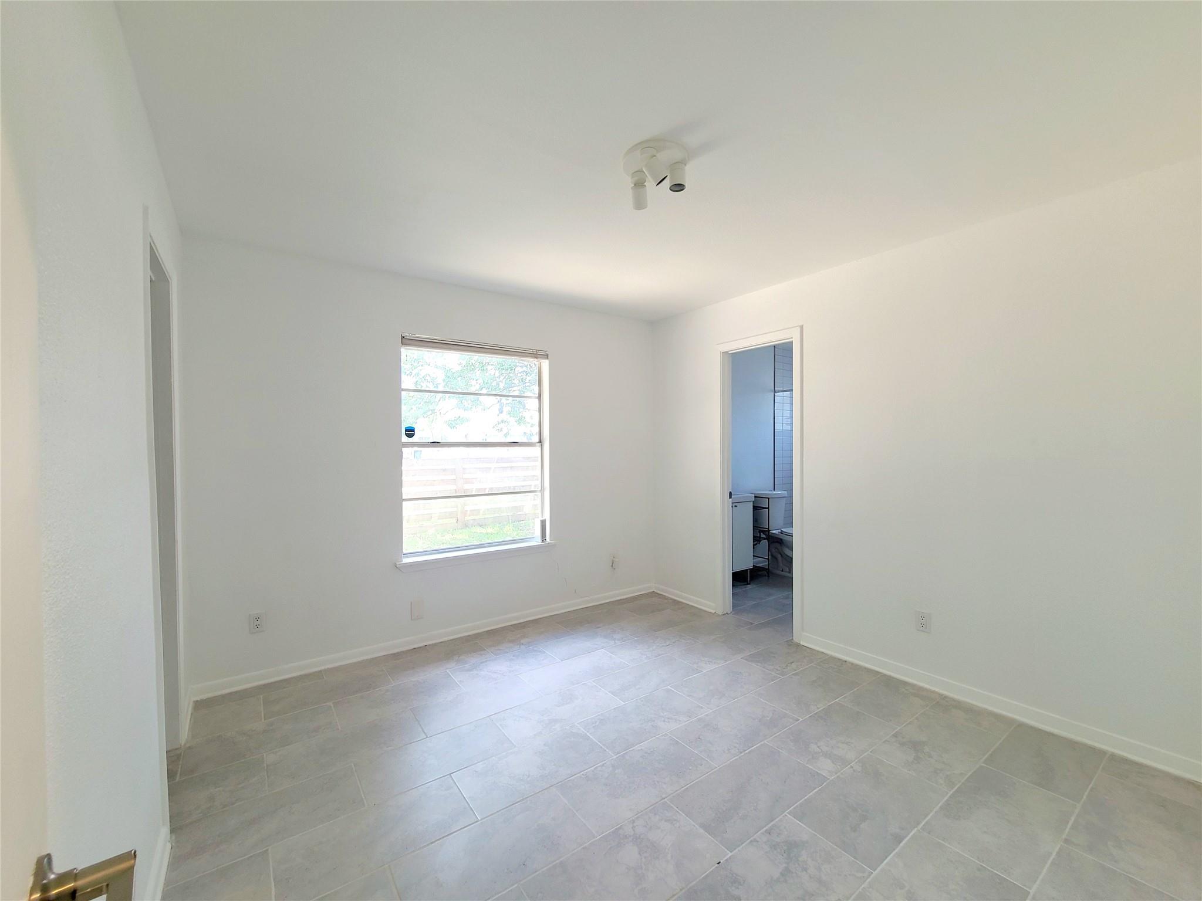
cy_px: 450
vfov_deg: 89.9
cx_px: 601
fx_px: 451
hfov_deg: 106.2
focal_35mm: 13
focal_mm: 2.2
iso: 80
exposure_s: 1/120
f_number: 2.2
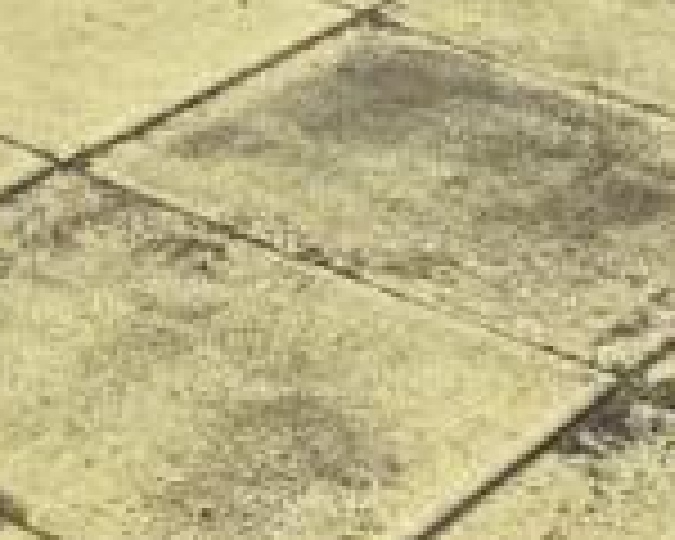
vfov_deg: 9.0
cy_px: -868
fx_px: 2997
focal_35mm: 150
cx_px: -562
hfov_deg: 11.8
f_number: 1.78
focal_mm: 6.76
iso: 80
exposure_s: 1/5814
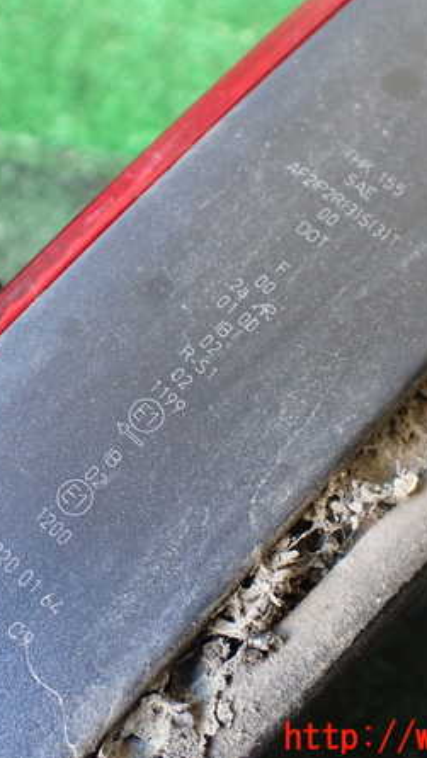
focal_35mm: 44
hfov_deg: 27.0
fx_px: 885
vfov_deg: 46.4
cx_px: 158
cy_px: 377
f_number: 2.3
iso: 800
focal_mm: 5.4
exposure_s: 1/80
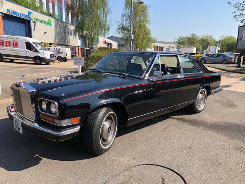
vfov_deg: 49.7
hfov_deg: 63.4
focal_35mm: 28
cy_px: 92
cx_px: 122
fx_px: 198
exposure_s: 1/1043
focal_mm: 4
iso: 20
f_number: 1.8
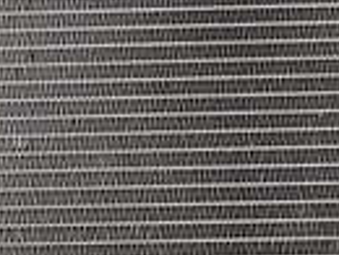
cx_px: 245
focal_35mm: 115
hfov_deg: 17.0
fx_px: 1128
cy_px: 39
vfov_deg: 12.8
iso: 100
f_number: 2.8
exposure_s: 1/160
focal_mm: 4.5
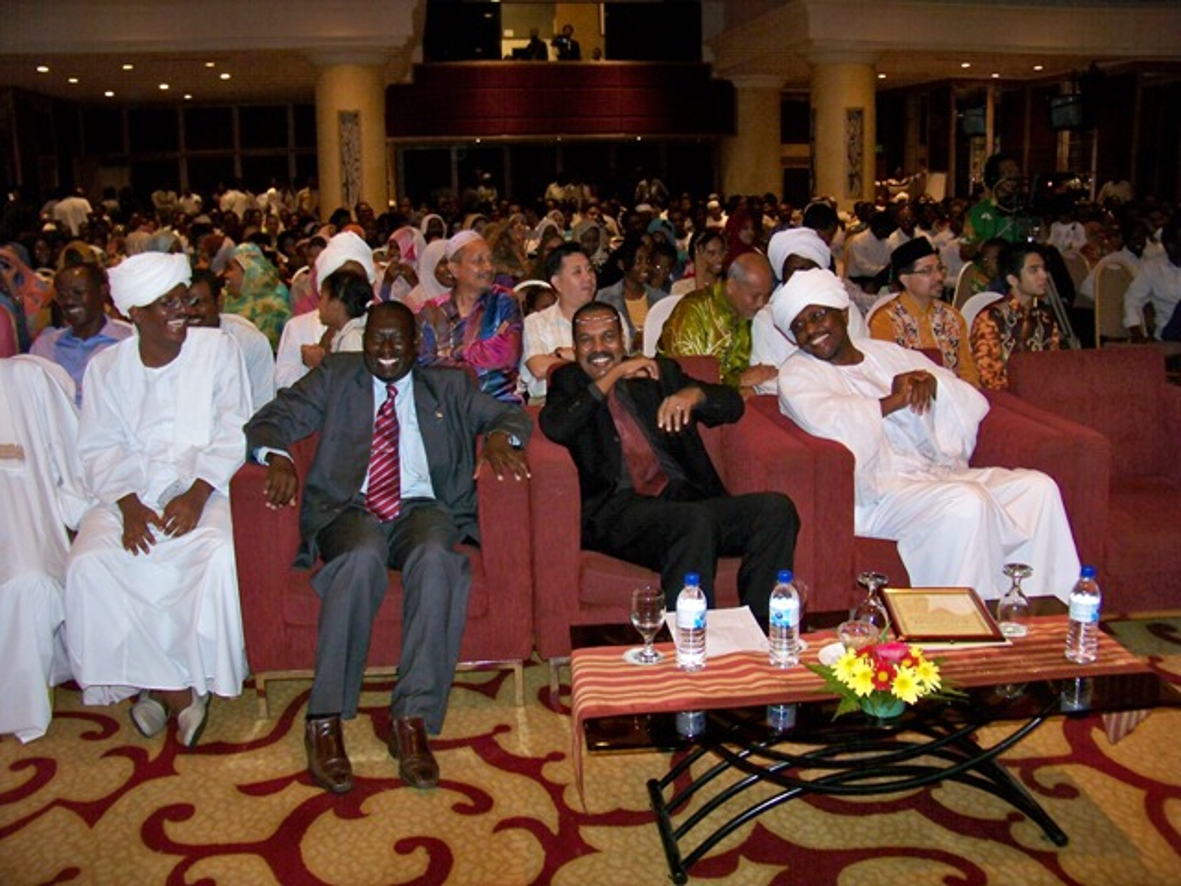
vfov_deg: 42.9
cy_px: 443
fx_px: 1126
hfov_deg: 55.4
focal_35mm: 33
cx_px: 590
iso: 200
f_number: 2.8
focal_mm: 5.85
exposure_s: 1/30
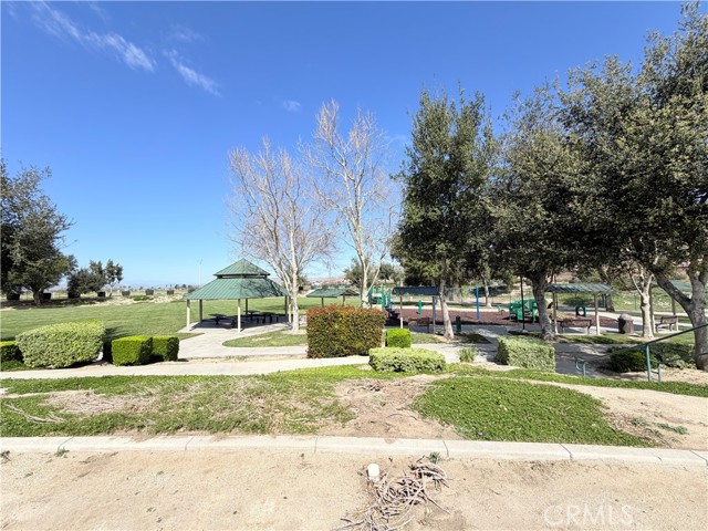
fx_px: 286
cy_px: 266
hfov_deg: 102.1
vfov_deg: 85.7
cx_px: 354
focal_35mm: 14
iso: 20
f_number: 2.2
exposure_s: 1/830
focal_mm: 2.22
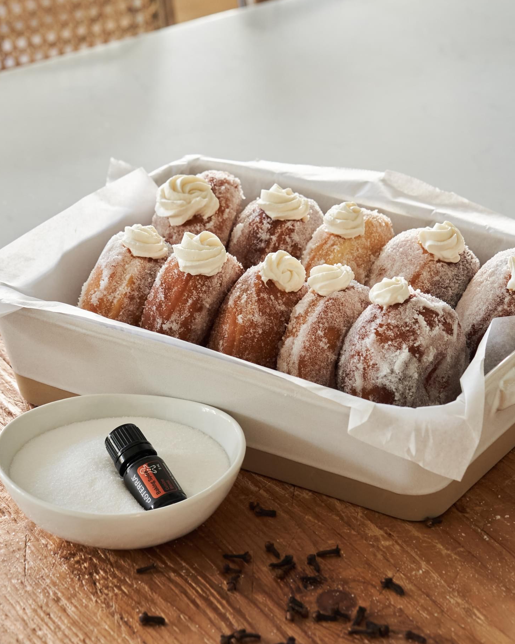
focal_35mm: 131
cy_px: 272
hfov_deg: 11.8
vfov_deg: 14.7
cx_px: 224
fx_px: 2497
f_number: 8
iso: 1000
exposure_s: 1/25
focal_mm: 85
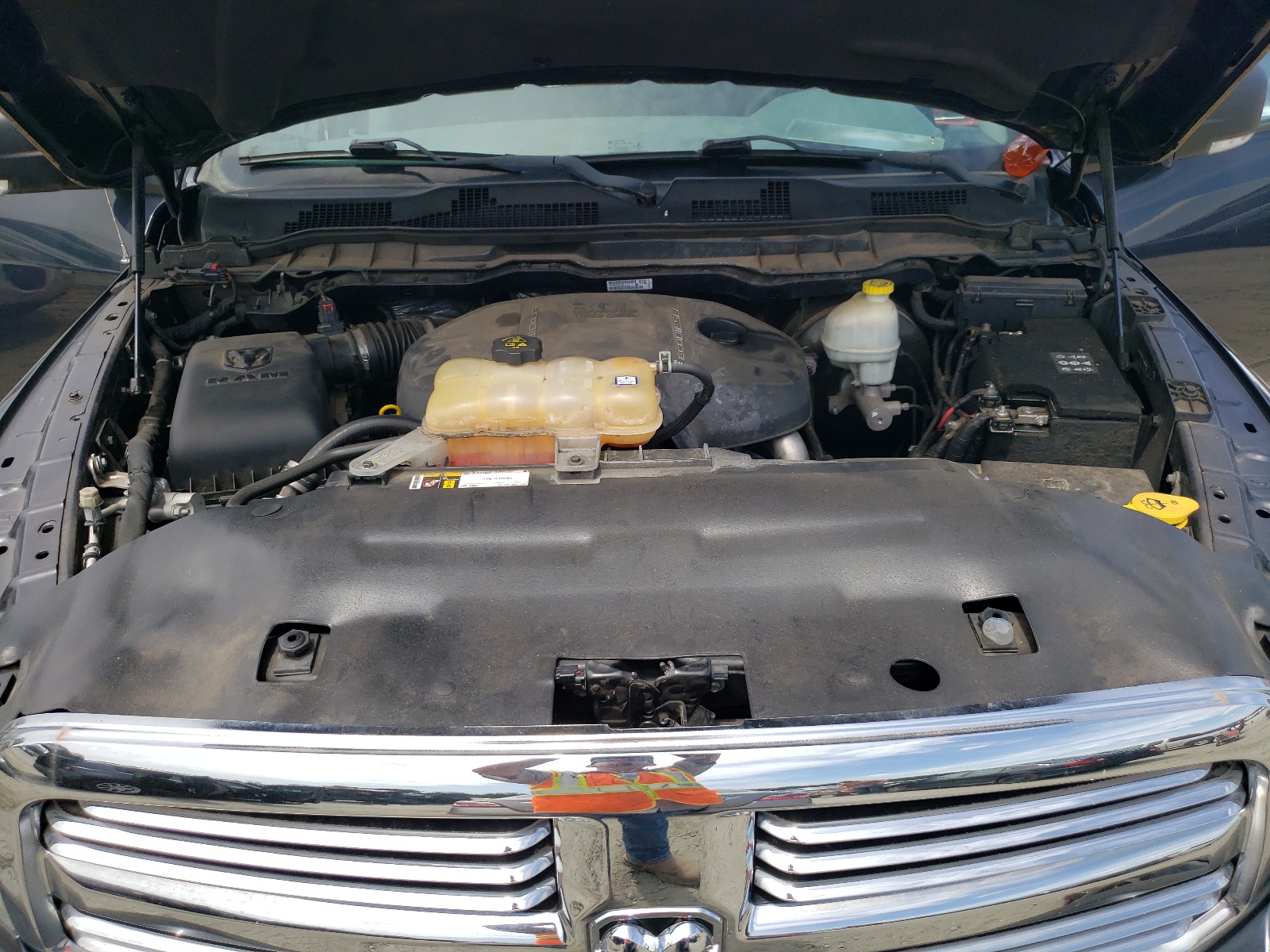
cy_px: 476
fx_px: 954
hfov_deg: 67.3
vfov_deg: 53.1
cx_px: 635
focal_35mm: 26
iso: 50
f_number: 1.5
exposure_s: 1/2000
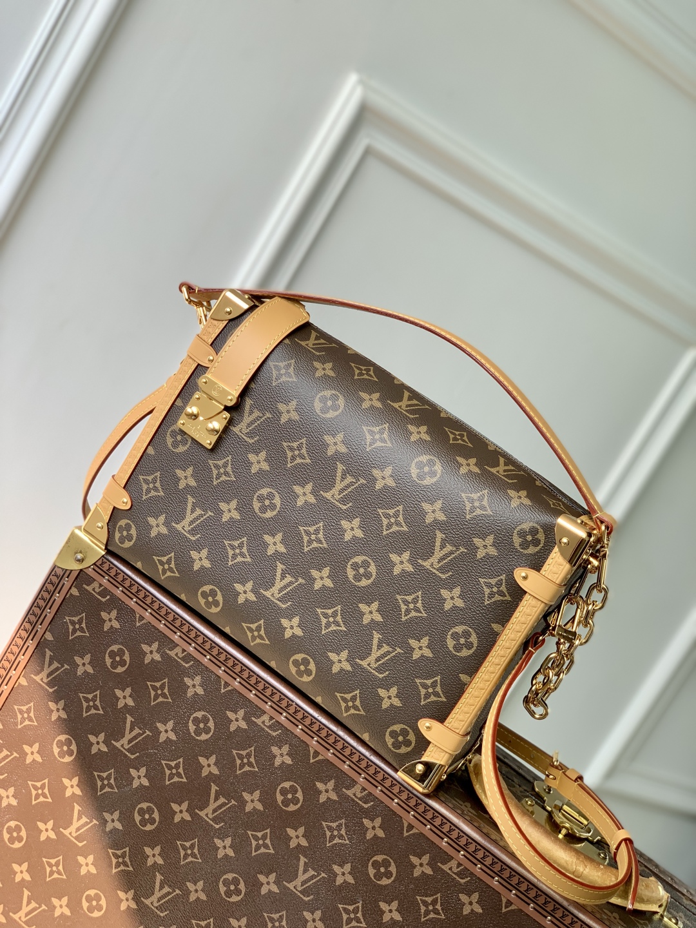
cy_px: 464
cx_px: 348
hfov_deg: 28.0
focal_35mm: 52
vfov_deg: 36.8
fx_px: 1394
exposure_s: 1/156
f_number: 2.4
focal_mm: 6
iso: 16
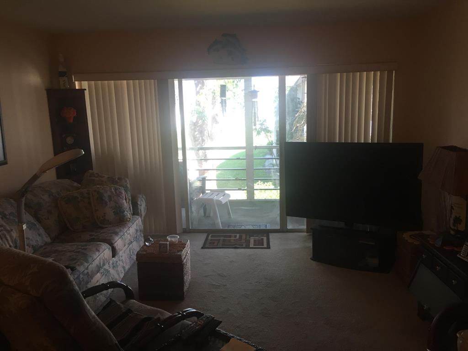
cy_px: 176
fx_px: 392
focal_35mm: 29
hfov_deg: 61.7
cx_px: 234
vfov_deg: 48.2
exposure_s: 1/40
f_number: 2.2
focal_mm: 4.15
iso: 32
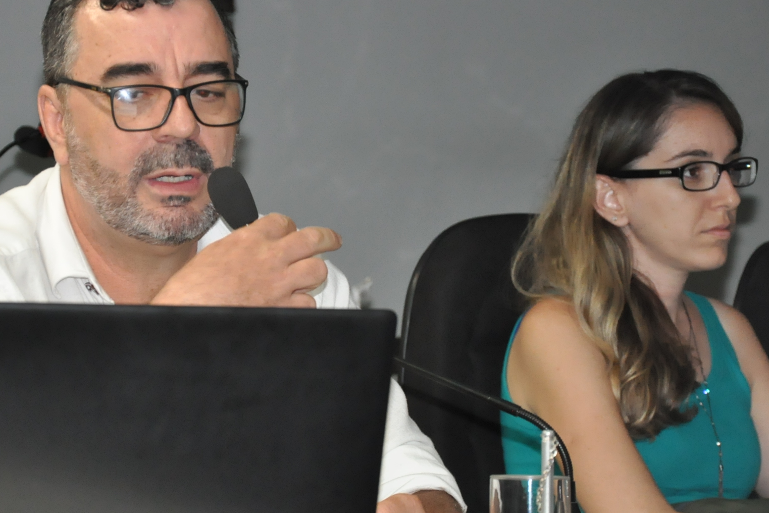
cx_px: 294
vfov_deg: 7.1
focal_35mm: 194
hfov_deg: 10.6
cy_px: 248
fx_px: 4145
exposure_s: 1/60
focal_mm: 92
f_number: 5.6
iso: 2000
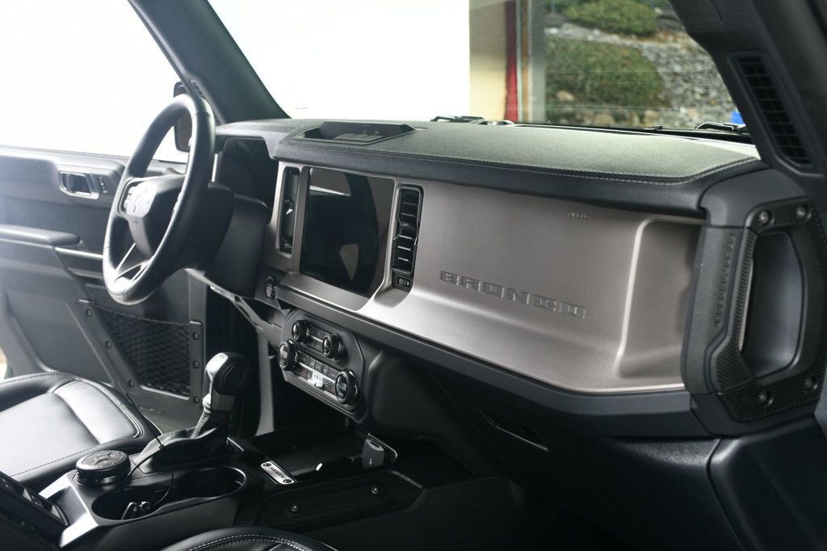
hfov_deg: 48.5
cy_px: 276
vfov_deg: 33.4
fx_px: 919
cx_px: 414
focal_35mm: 40
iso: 100
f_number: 4
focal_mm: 27
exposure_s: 1/160
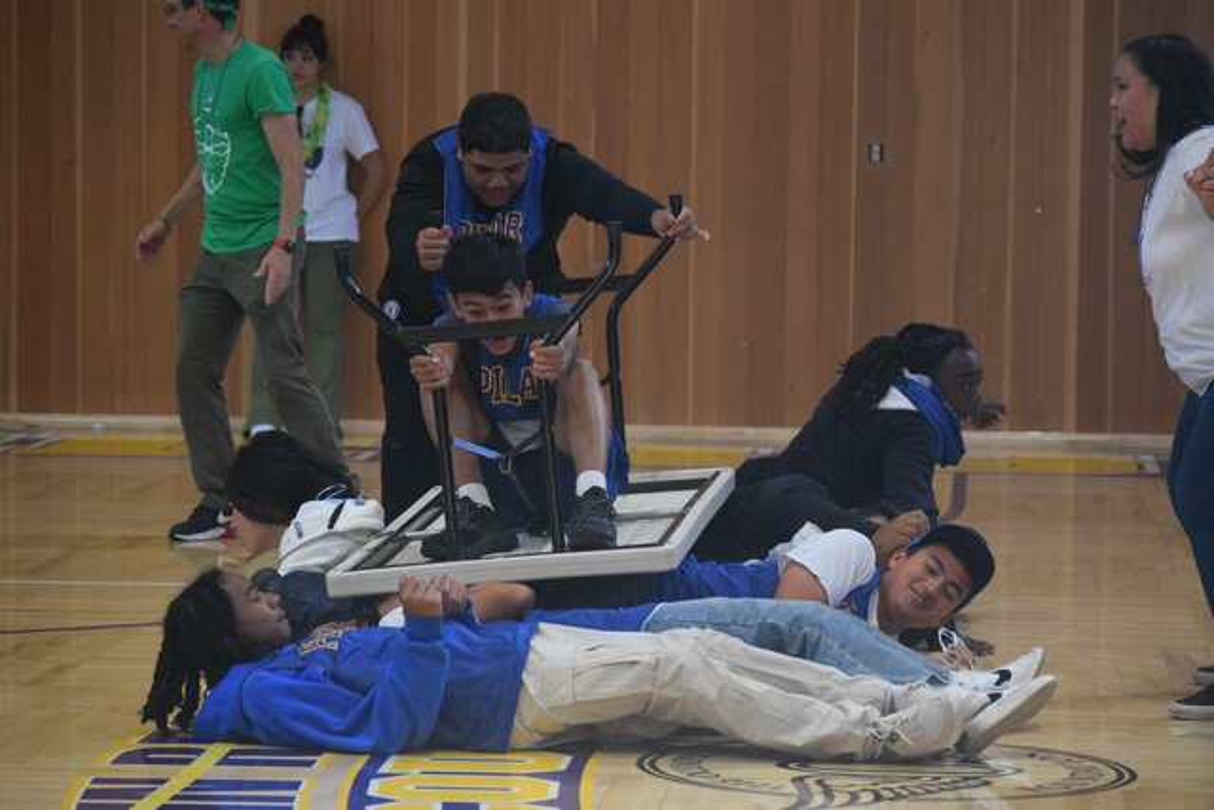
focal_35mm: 142
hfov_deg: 14.4
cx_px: 607
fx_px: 4806
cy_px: 405
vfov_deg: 9.6
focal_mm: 95
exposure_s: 1/400
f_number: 4.2
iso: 3200
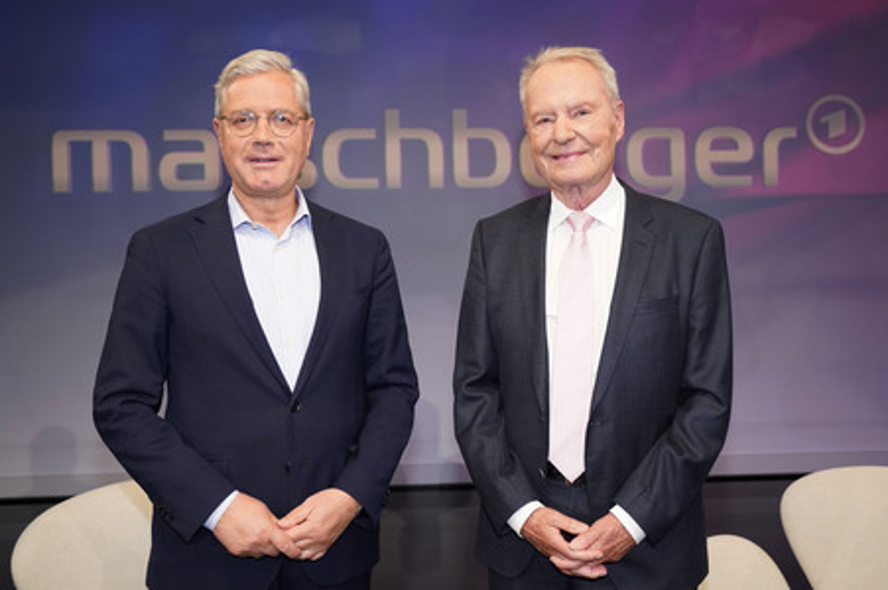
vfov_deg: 41.1
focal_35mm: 32
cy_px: 295
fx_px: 789
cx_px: 444
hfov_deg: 58.8
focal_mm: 32
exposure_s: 1/160
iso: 2000
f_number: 5
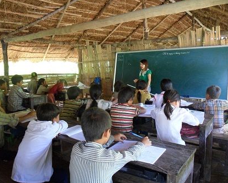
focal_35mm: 29
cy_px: 89
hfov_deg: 60.4
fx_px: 196
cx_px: 106
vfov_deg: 50.0
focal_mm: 4.9
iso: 200
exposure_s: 1/20
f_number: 3.5
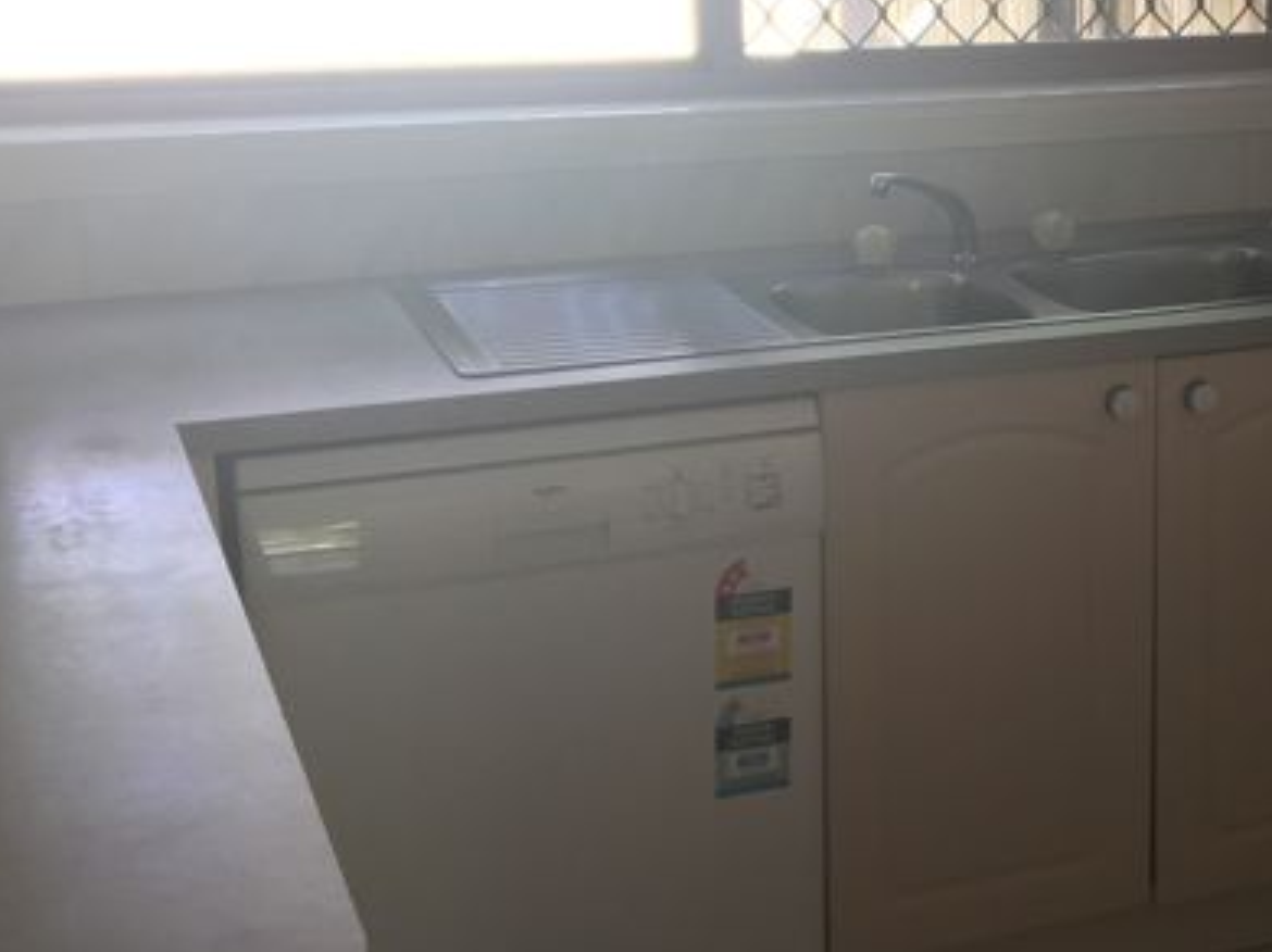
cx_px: 1295
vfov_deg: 21.9
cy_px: 359
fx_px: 2460
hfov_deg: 27.2
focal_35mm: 67
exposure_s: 1/50
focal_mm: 4.15
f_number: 2.2
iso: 32
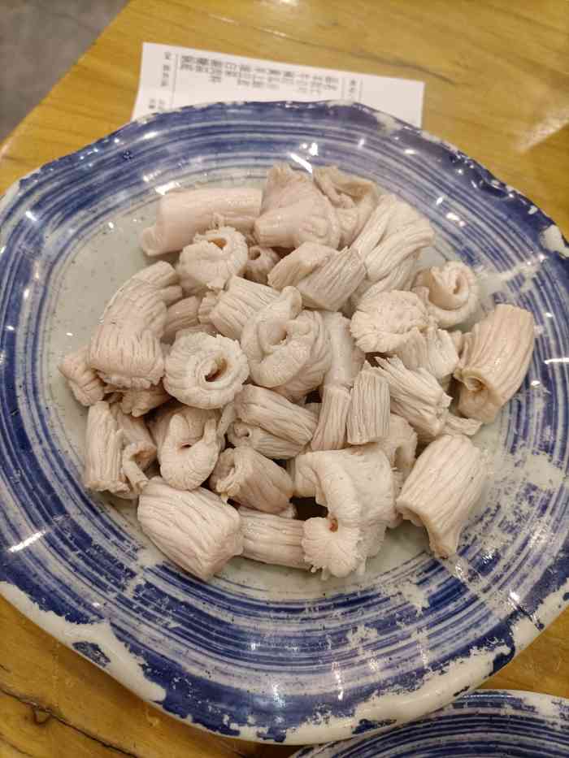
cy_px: 379
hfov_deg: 53.1
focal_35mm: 26
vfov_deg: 67.3
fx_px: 570
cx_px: 284
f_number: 1.8
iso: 1426
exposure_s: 1/100
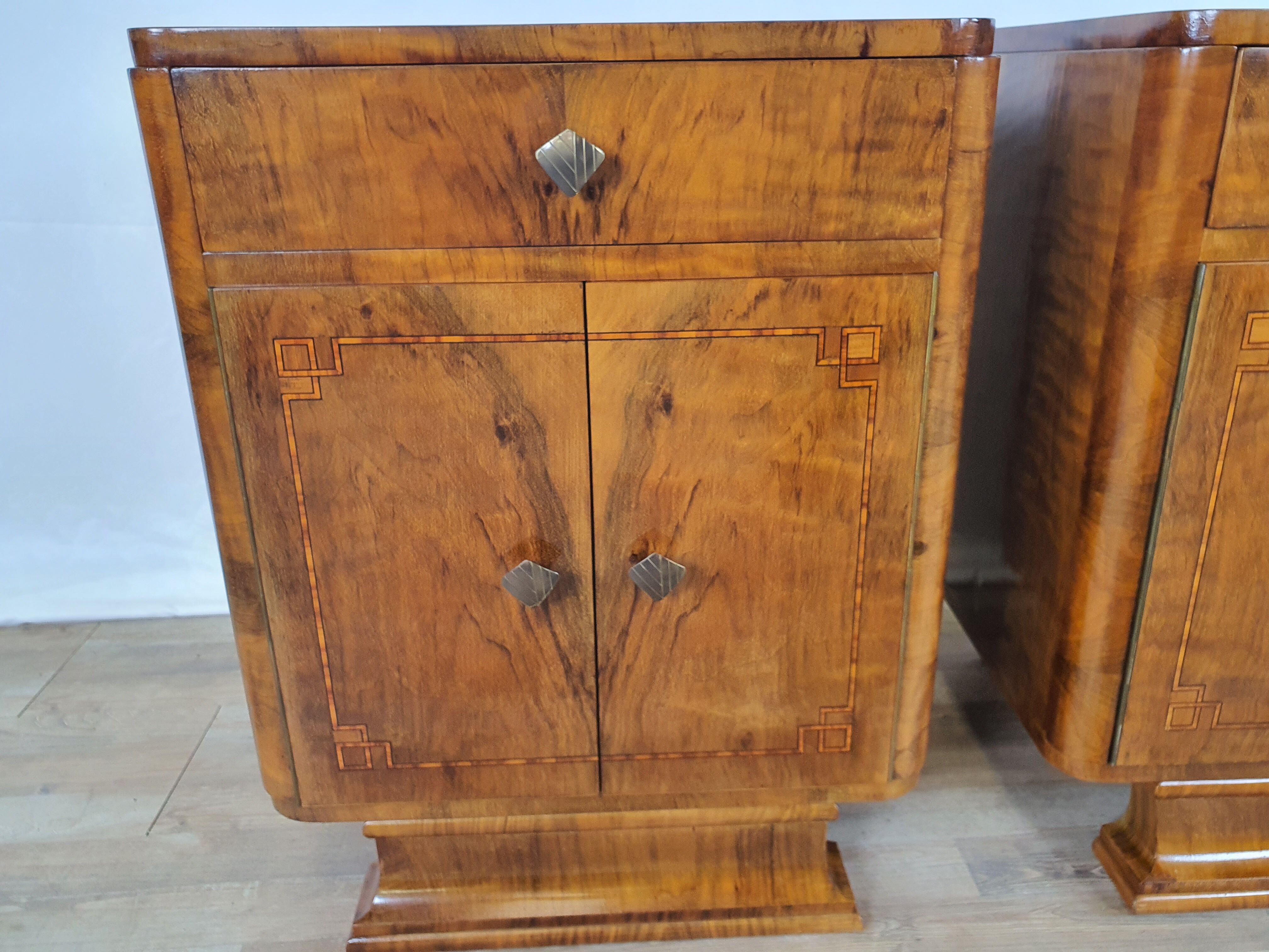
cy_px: 476
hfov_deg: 67.3
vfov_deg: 53.1
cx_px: 634
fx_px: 953
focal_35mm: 26
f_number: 2.4
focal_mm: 4.3
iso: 320
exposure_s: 1/50
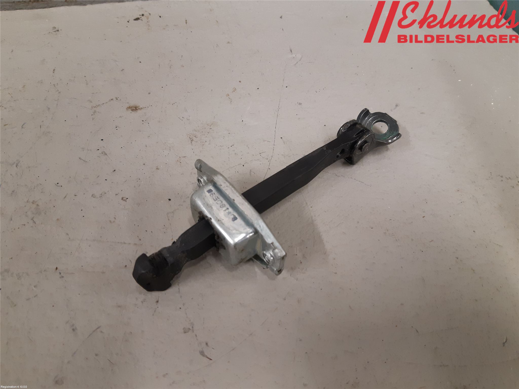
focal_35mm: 26
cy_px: 194
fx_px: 390
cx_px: 260
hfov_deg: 67.3
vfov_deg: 53.1
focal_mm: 3.93
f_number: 1.7
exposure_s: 1/50
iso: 160
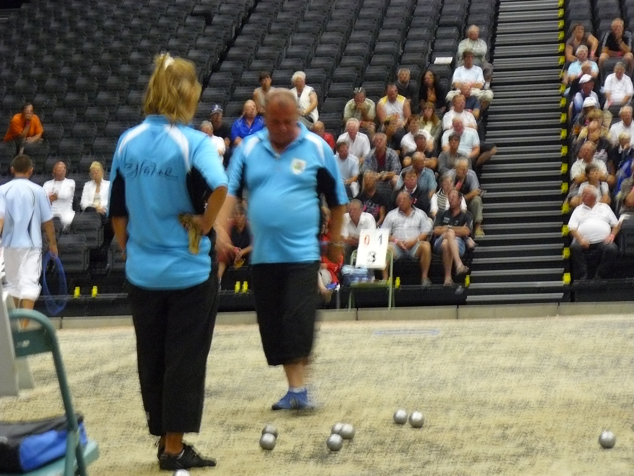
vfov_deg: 12.7
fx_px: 2143
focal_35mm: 117
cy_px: 238
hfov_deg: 16.8
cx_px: 317
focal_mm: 19.5
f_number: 3.2
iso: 400
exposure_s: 1/8
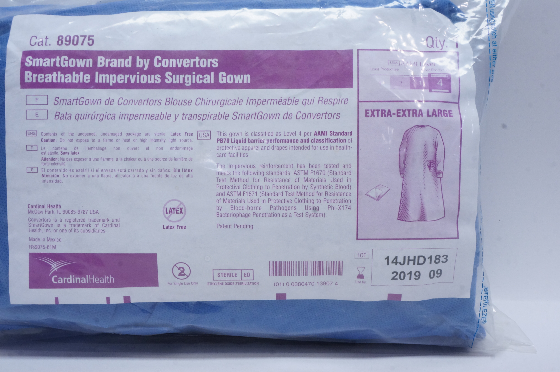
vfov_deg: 28.9
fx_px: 723
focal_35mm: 46
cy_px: 186
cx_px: 280
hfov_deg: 42.4
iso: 800
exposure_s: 1/10
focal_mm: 31
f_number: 18
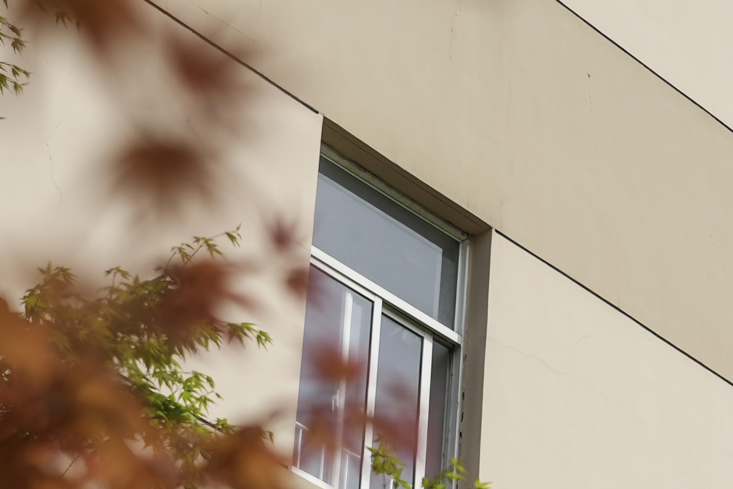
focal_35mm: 144
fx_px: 2932
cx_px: 614
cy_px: 440
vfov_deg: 9.5
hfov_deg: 14.2
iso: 160
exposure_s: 1/2500
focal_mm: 32
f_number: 4
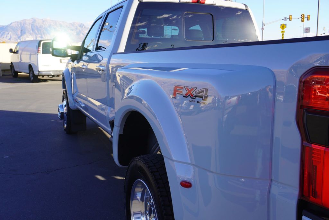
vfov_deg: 35.5
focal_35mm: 38
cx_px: 164
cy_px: 110
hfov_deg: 51.3
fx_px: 343
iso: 100
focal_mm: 25
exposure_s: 1/100
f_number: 7.1
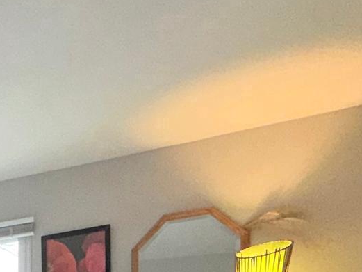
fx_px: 575
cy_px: 419
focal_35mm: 55
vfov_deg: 21.7
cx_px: -115
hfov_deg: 28.4
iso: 50
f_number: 2.2
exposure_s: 1/60
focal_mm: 2.22
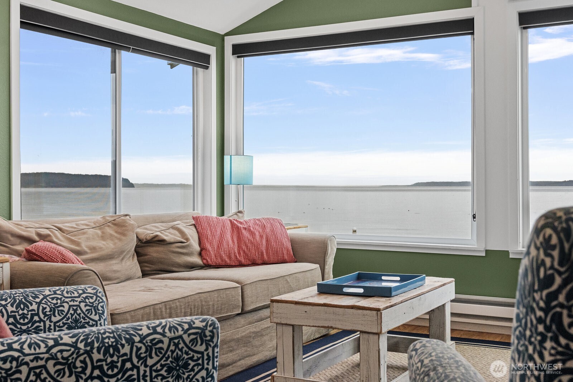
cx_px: 286
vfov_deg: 31.2
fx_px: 684
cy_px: 191
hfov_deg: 45.4
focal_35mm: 43
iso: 1250
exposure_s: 1/125
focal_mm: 29
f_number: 7.1
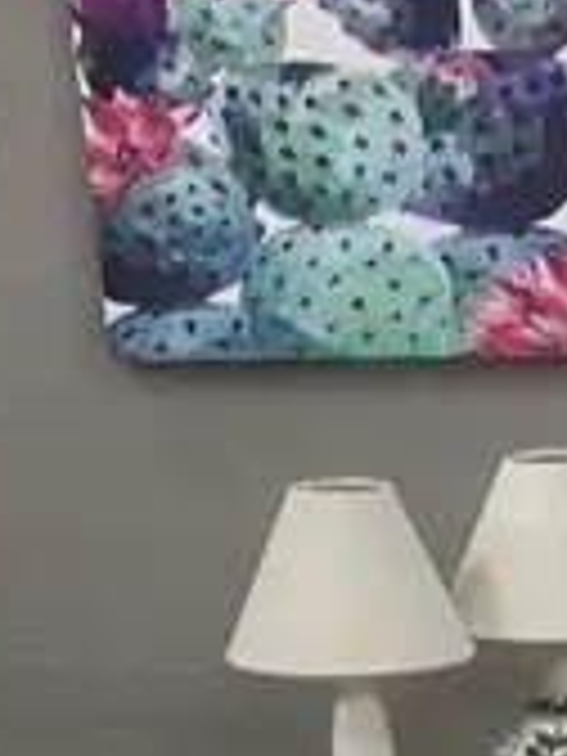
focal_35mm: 171
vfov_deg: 9.6
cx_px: 873
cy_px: 2097
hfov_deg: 8.5
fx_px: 3735
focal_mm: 3.99
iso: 64
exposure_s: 1/50
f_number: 1.8
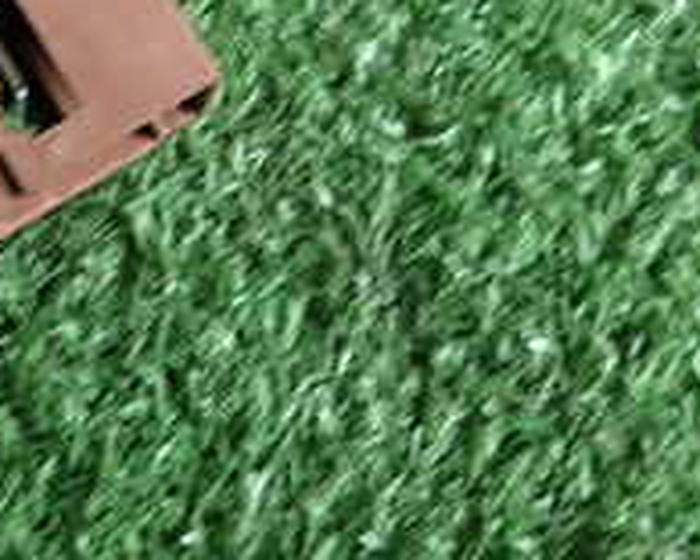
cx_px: 47
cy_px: -126
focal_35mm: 75
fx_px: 1554
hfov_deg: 24.5
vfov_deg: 19.2
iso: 320
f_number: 2
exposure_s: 1/30
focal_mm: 4.5
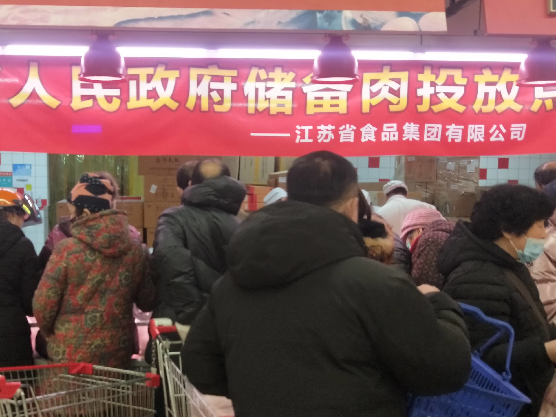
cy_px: 245
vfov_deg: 37.6
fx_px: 610
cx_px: 188
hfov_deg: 48.2
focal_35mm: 38
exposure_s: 1/50
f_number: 1.7
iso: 103
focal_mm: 4.27
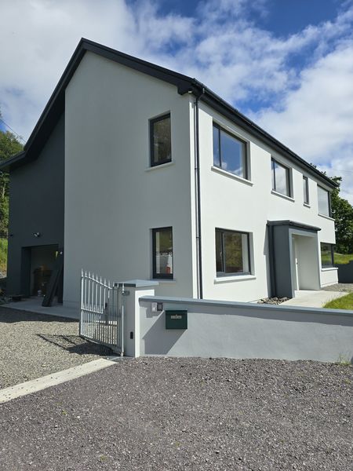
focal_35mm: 23
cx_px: 176
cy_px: 236
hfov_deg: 58.9
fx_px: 313
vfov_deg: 73.9
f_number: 1.7
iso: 12
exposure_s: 1/1232
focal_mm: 6.3
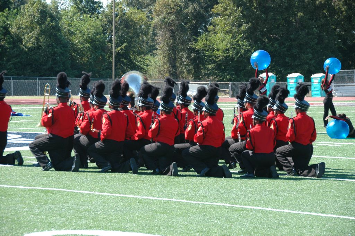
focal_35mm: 142
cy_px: 118
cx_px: 178
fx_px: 1403
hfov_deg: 14.4
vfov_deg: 9.6
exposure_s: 1/320
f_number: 5.3
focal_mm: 95
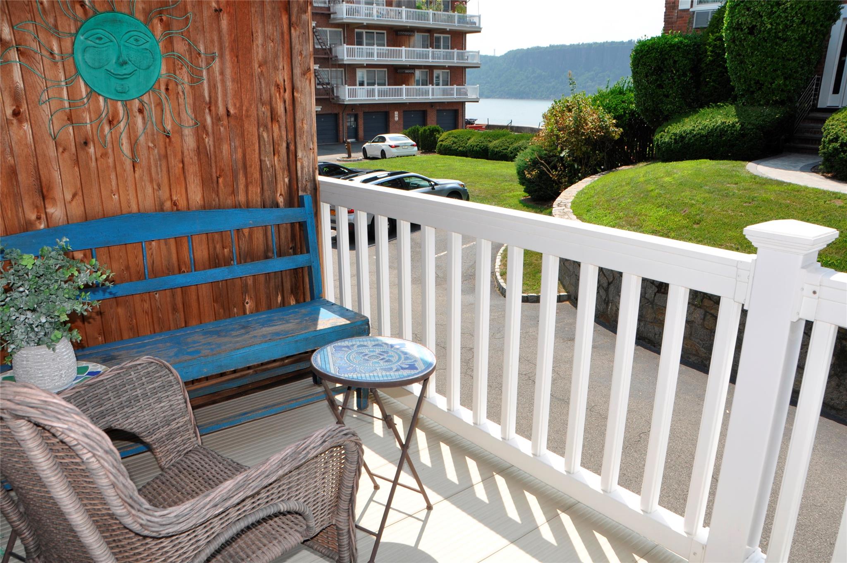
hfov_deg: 67.4
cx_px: 424
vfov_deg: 47.8
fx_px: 634
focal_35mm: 27
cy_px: 282
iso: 200
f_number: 10
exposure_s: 1/200
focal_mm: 18
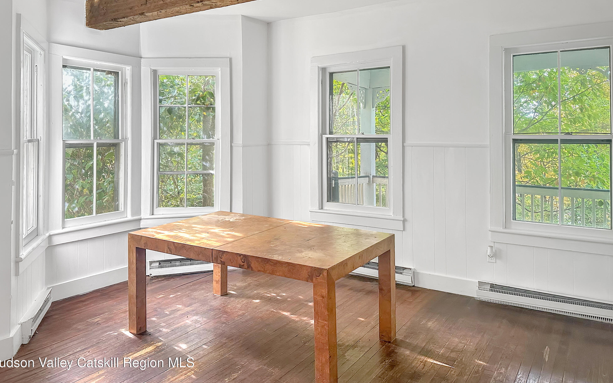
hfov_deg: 70.4
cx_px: 301
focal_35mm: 26
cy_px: 149
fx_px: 434
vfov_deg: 47.3
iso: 200
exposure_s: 1/120
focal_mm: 6.86
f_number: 1.8
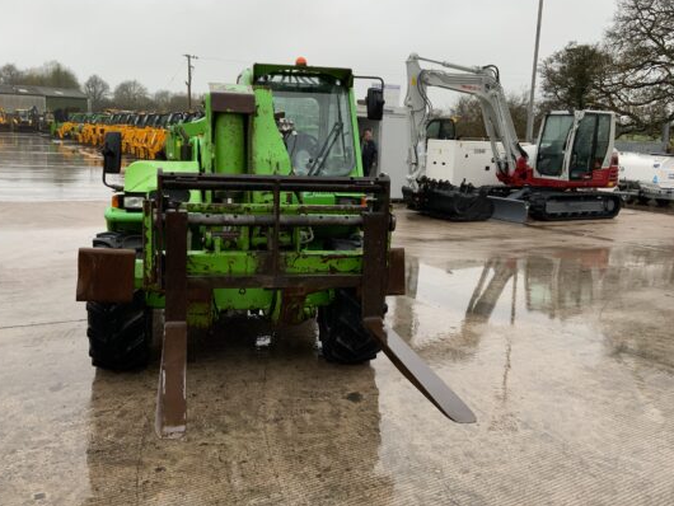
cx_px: 328
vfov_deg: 40.7
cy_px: 248
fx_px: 682
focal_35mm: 35
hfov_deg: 52.6
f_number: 1.8
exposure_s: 1/122
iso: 50
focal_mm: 3
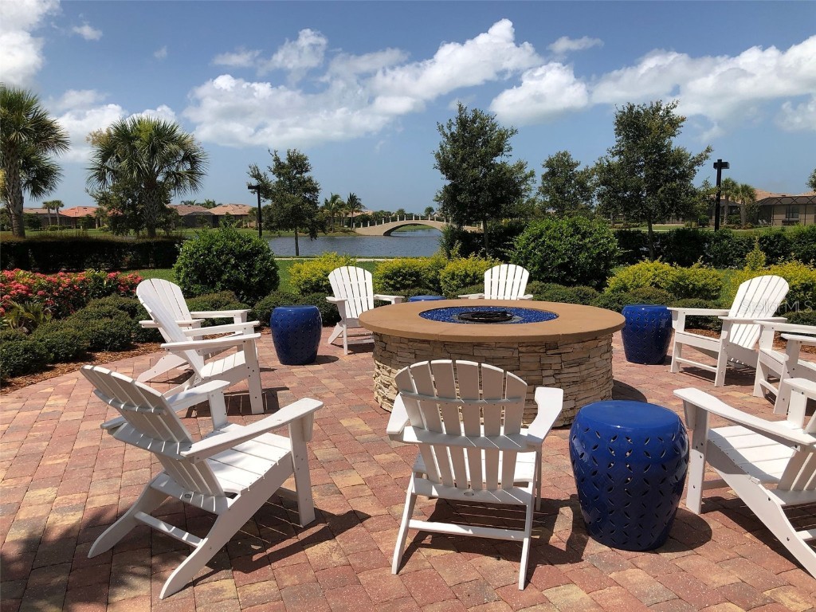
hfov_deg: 63.4
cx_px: 408
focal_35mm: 28
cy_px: 306
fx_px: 660
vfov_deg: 49.7
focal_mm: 3.99
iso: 25
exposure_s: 1/3690
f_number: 1.8
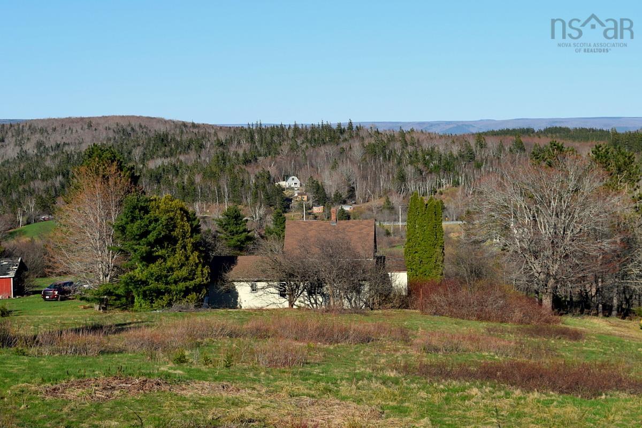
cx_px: 321
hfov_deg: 33.4
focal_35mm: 60
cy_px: 214
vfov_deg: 22.6
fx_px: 1070
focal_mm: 40
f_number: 10
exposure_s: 1/400
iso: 200
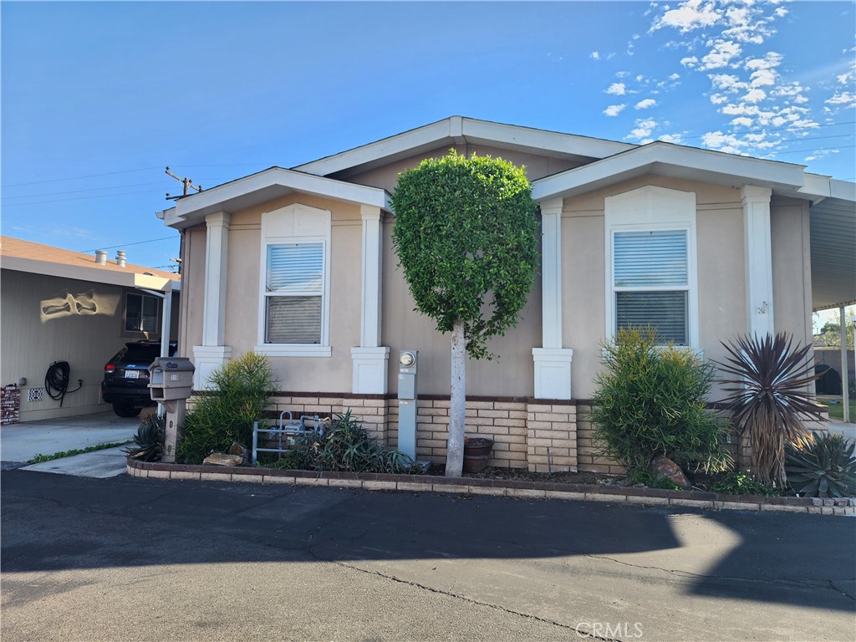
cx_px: 428
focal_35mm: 23
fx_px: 569
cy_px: 321
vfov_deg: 58.9
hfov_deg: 73.9
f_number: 1.8
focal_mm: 6.4
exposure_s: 1/276
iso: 12
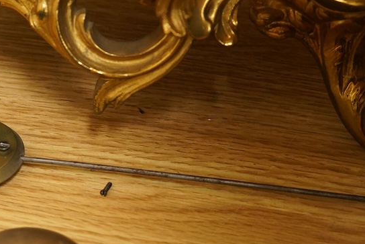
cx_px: 111
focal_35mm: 93
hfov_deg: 21.8
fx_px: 943
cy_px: 176
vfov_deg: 14.7
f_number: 4.5
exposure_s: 1/160
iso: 2500
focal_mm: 30
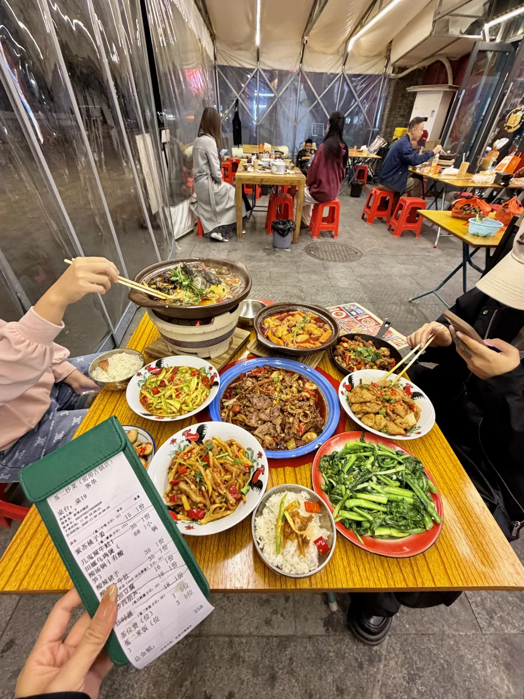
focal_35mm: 14
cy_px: 350
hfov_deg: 85.7
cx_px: 262
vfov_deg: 102.1
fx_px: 283
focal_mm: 2.22
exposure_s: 1/50
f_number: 2.2
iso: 400
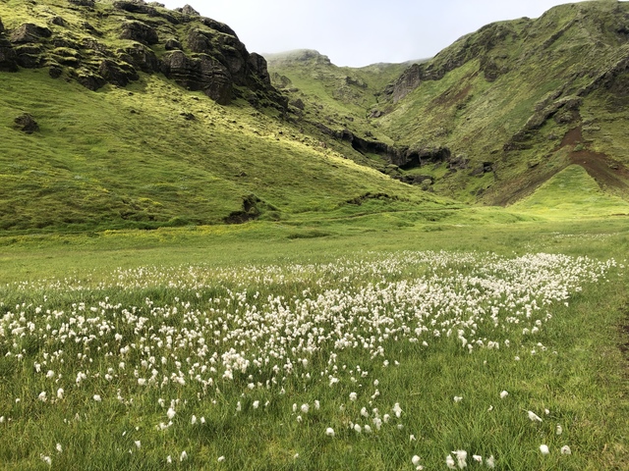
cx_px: 314
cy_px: 236
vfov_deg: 49.7
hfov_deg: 63.4
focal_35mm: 28
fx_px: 509
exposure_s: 1/1263
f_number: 1.8
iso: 20
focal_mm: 4
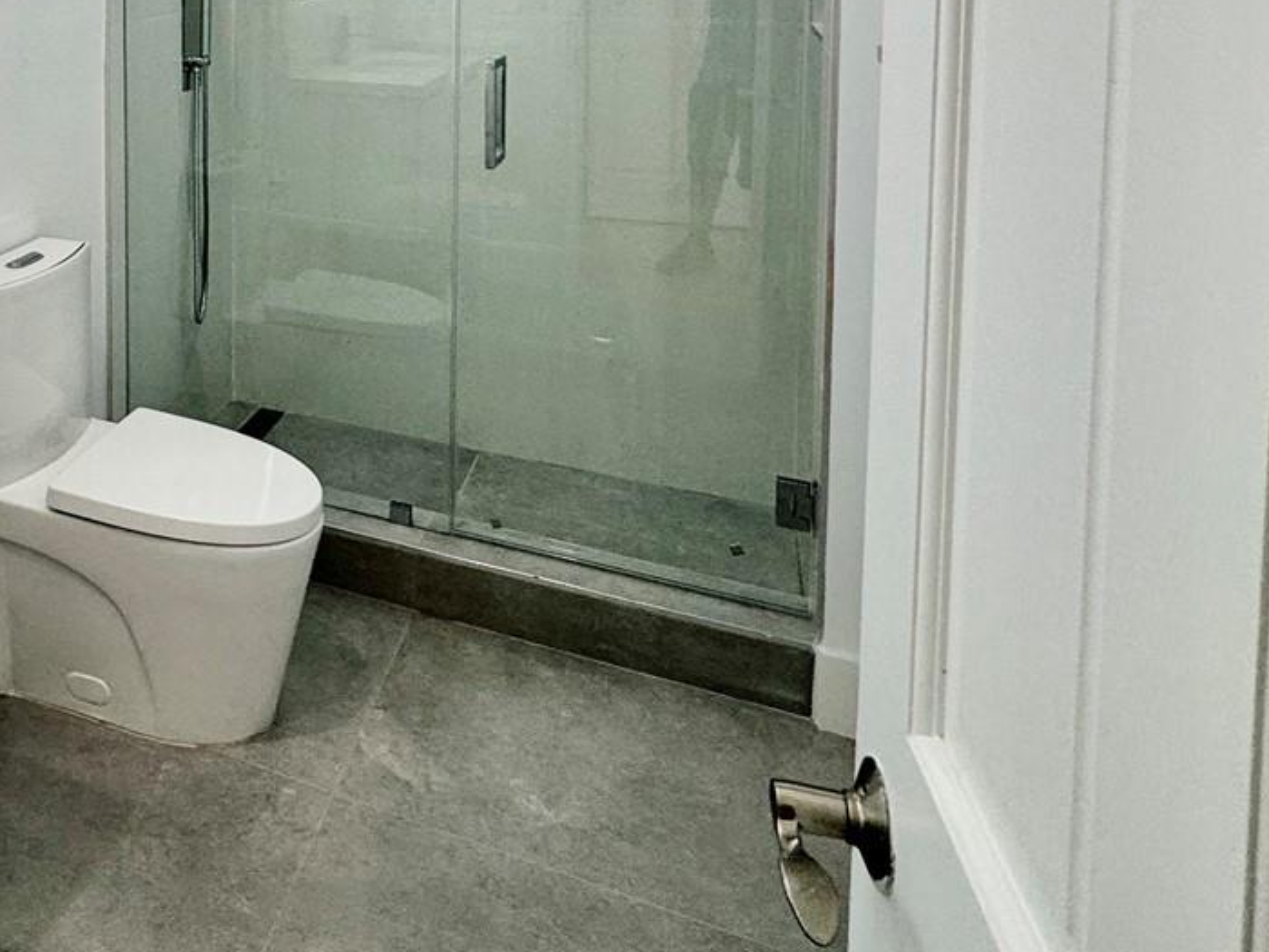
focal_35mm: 32
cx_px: 116
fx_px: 1173
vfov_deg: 38.9
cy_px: -7
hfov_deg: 50.2
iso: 125
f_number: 2.2
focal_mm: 2.22
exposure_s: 1/125
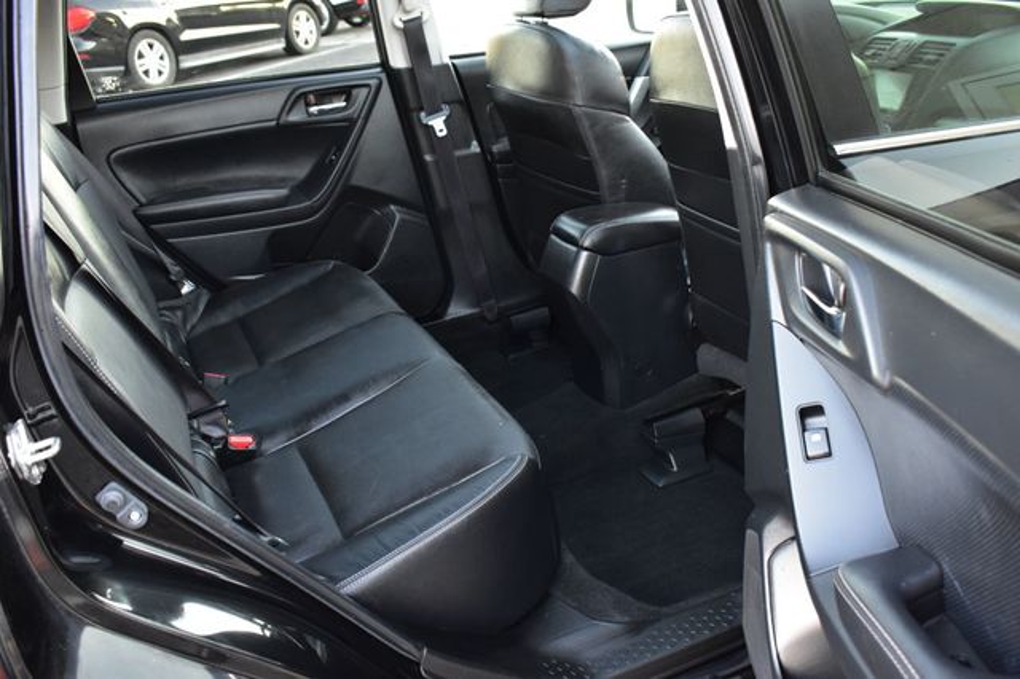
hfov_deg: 57.2
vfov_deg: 39.9
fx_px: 934
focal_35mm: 33
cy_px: 340
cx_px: 510
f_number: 5.6
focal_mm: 22
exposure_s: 1/15
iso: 1600
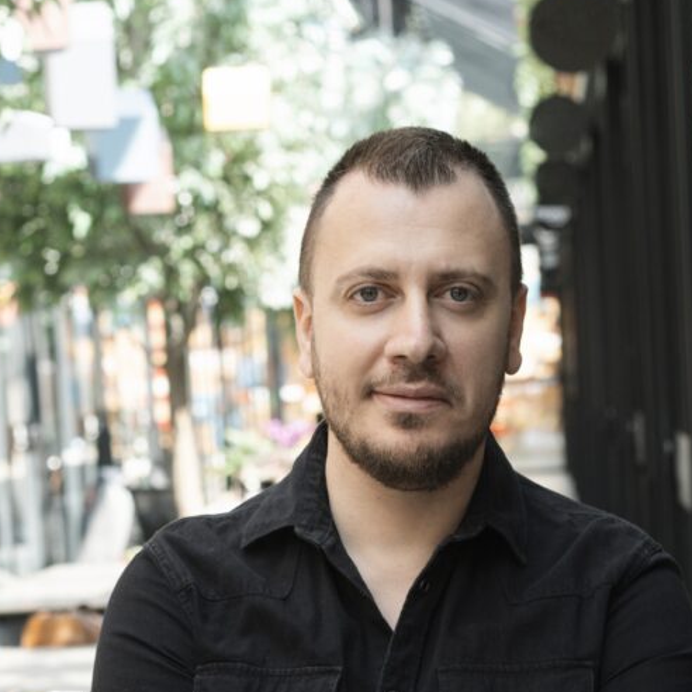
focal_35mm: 145
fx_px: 3279
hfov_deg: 12.0
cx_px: 390
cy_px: 702
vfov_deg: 11.9
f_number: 5
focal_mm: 55
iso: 400
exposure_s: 1/80
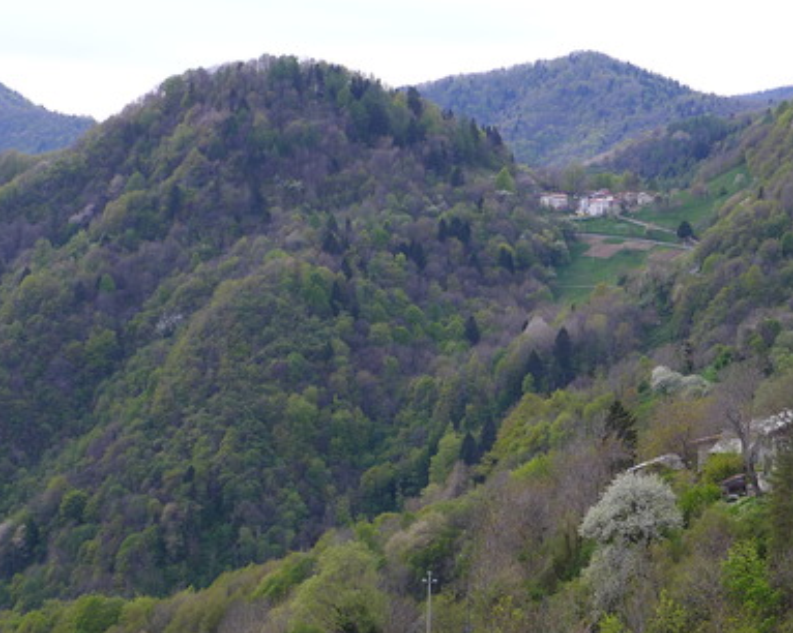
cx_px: 506
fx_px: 2275
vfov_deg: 15.8
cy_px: 389
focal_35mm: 97
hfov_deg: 19.7
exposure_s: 1/640
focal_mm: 10.8
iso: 80
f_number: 2.8
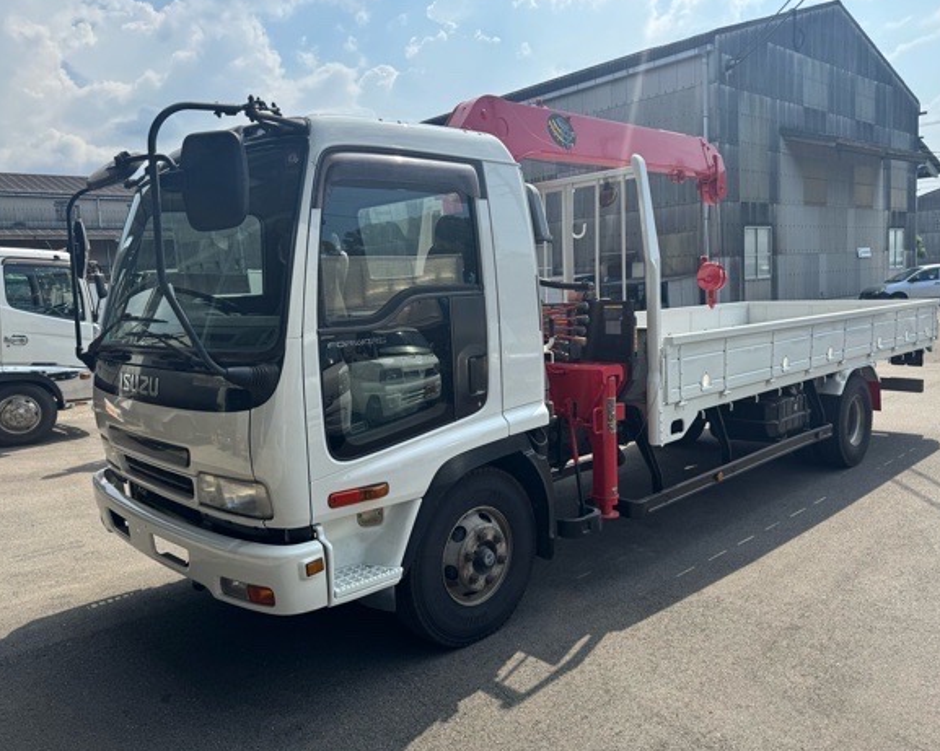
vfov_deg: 54.9
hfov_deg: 66.0
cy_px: 367
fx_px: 723
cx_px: 489
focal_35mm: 26
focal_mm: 6.76
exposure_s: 1/3413
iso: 80
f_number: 1.78
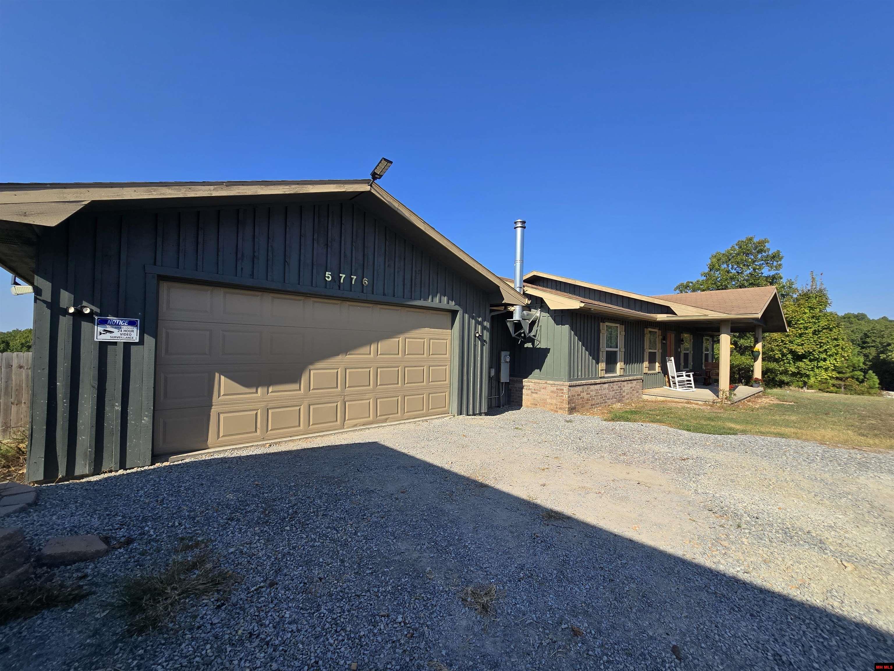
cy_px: 336
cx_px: 447
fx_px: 336
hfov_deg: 106.2
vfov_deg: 89.9
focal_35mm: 13
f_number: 2.2
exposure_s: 1/1761
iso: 50
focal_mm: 2.2
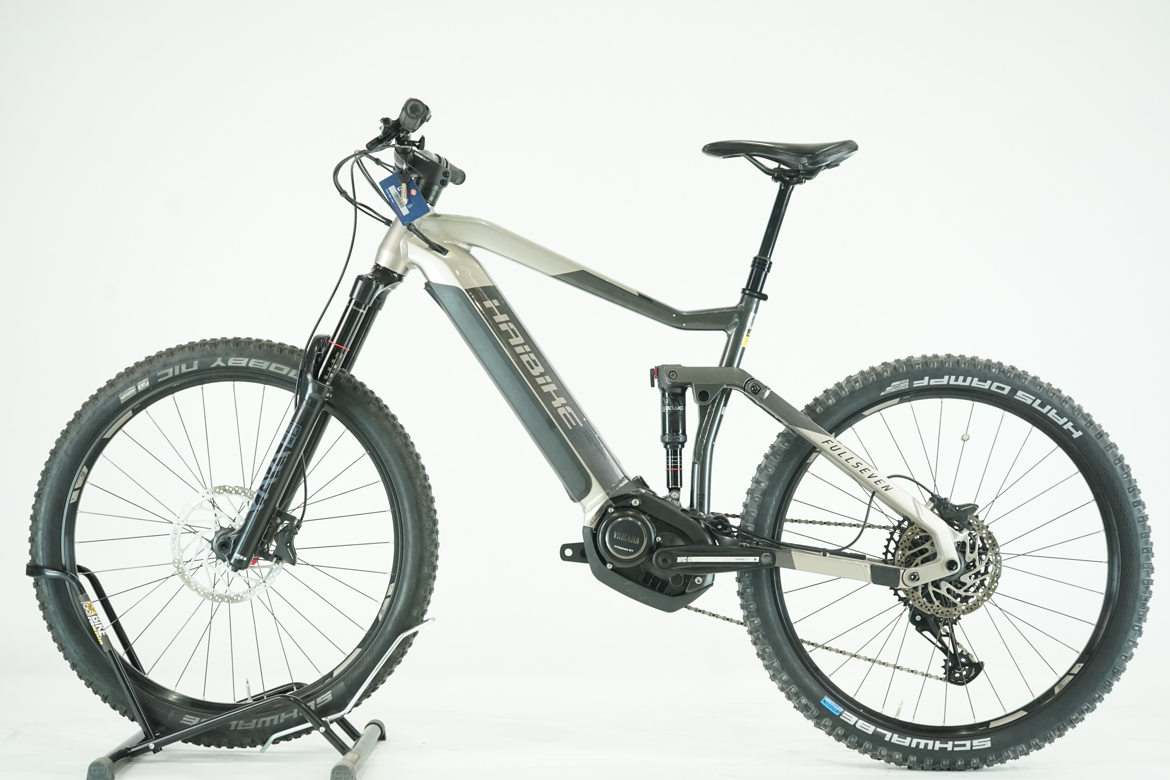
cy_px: 390
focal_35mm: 55
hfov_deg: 36.2
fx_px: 1787
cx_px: 585
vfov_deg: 24.6
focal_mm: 55
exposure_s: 1/200
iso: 2500
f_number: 5.6
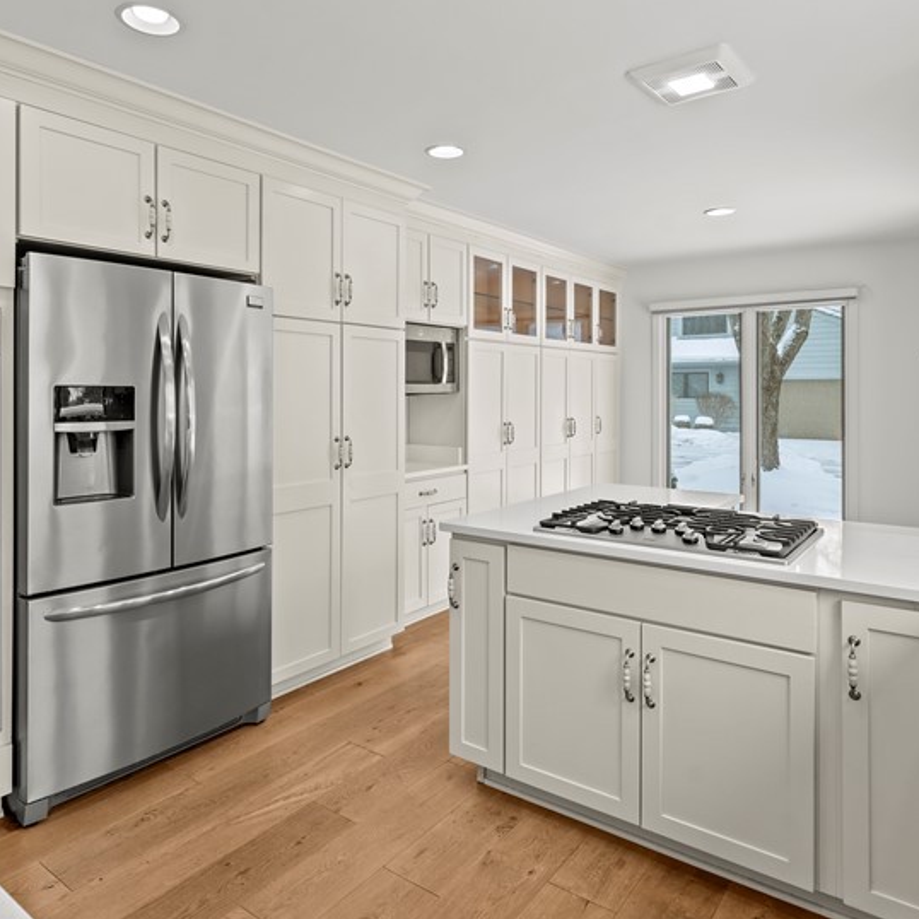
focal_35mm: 24
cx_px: 461
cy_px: 391
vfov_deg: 64.7
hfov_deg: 65.0
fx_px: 721
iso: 320
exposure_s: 1/10
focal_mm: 14
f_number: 8
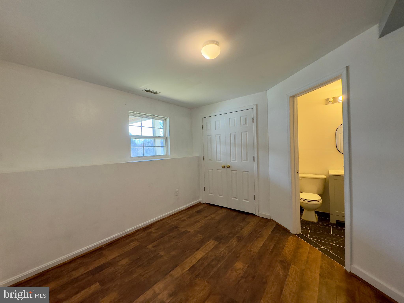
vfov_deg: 85.7
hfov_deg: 102.1
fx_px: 163
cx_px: 202
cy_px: 152
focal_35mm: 14
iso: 200
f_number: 2.2
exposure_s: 1/120
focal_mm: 2.22
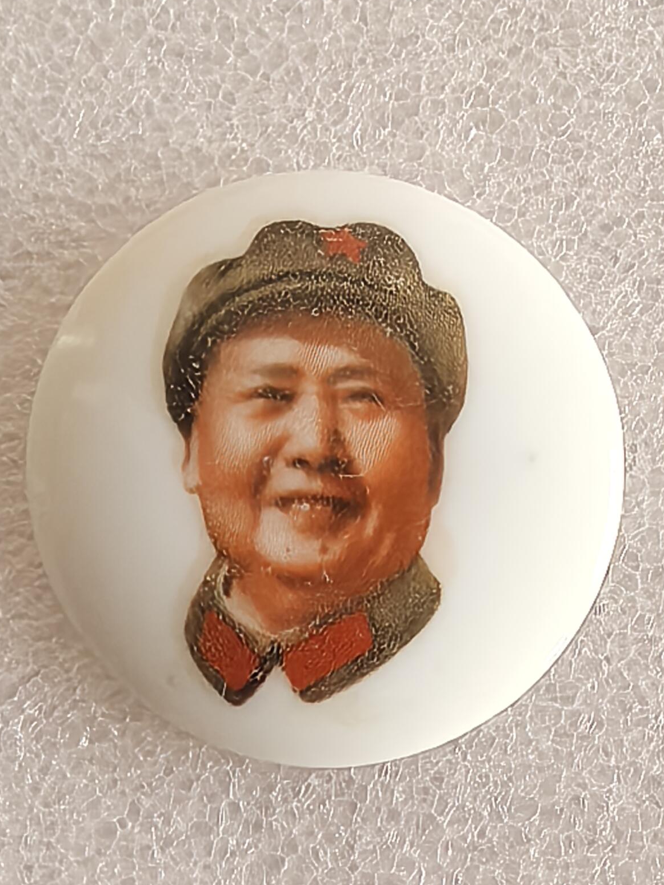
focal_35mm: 79
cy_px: 406
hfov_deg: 18.7
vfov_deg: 24.7
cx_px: 317
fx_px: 2020
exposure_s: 1/50
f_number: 2.2
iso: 320
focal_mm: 1.95
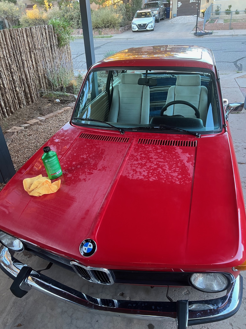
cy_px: 164
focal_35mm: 26
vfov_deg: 67.3
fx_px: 246
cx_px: 123
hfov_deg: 53.1
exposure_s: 1/74
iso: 125
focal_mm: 5.7
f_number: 1.5
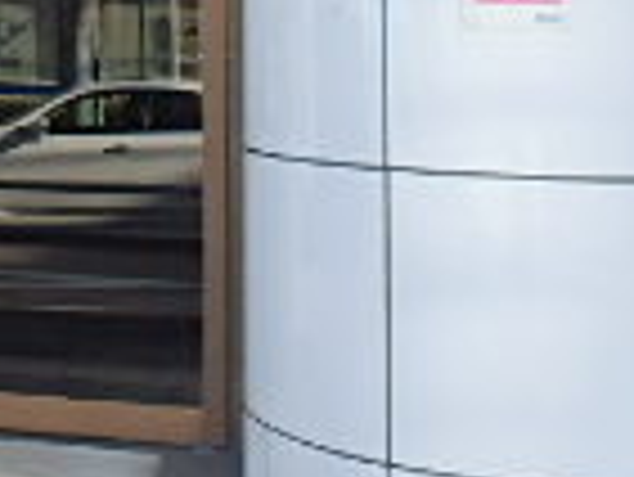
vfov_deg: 14.8
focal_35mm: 95
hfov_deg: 18.5
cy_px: -158
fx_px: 1741
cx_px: -292
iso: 125
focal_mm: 3.7
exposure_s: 1/200
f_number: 3.5
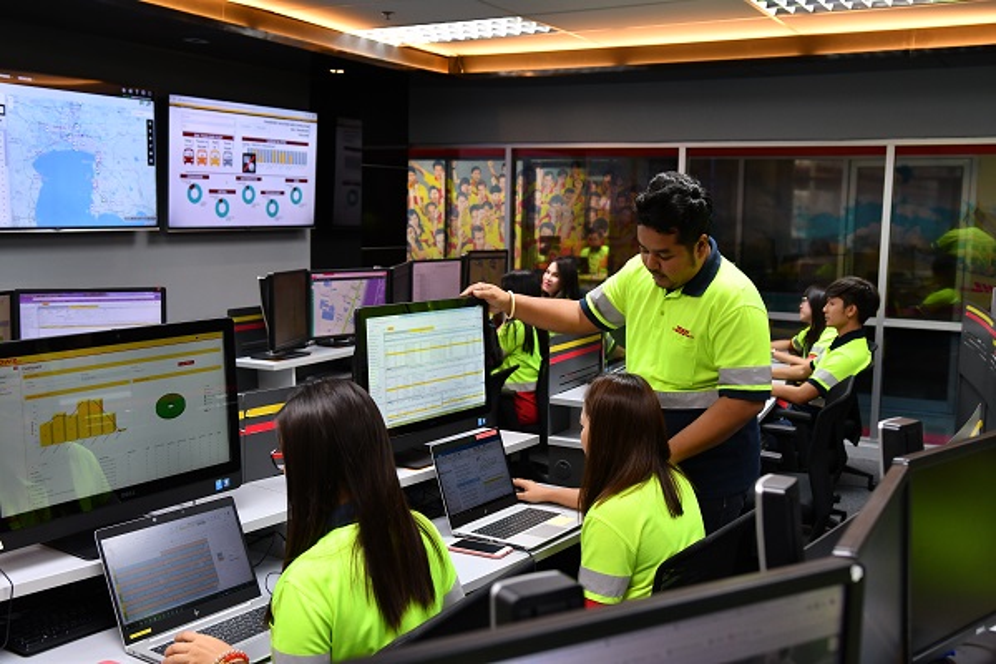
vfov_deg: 34.2
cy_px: 332
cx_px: 498
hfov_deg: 49.6
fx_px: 1079
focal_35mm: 39
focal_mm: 26
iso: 640
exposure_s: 1/160
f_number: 2.8
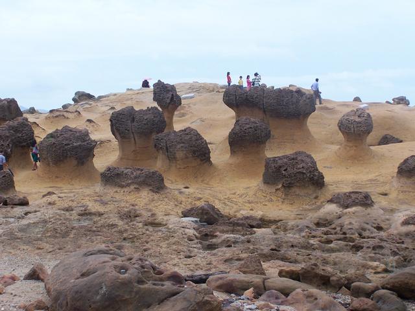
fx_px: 899
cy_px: 156
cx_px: 208
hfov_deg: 26.0
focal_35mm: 75
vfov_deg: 19.6
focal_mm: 12.4
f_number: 4.5
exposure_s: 1/350
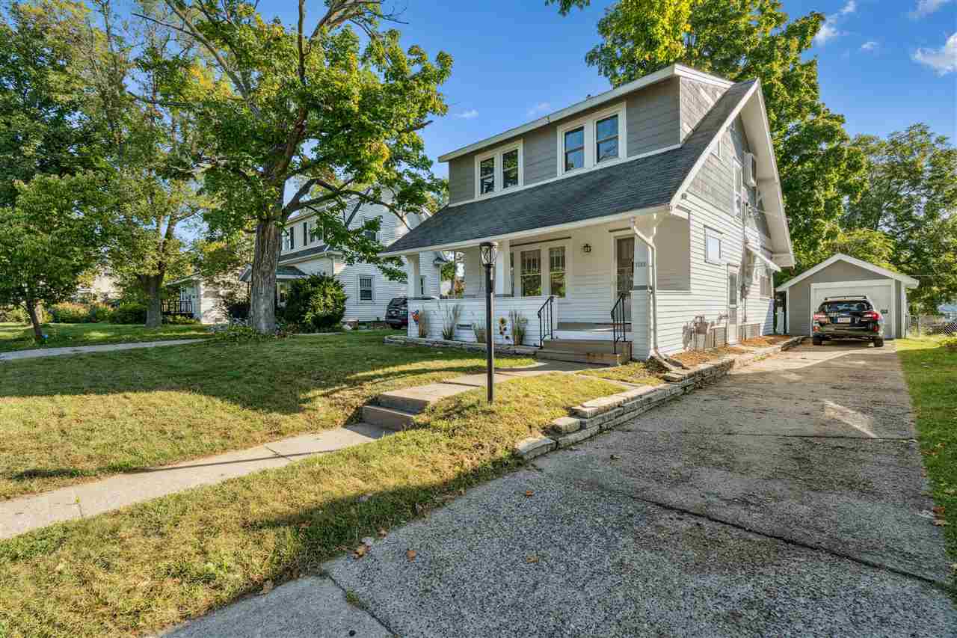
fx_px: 425
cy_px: 319
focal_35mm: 16
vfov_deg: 73.7
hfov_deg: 96.7
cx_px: 478
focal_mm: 16
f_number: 10
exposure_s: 1/100
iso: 400
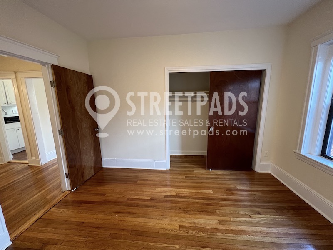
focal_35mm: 13
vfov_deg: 89.9
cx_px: 166
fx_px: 125
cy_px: 125
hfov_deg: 106.2
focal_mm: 1.57
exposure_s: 1/60
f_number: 1.8
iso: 160
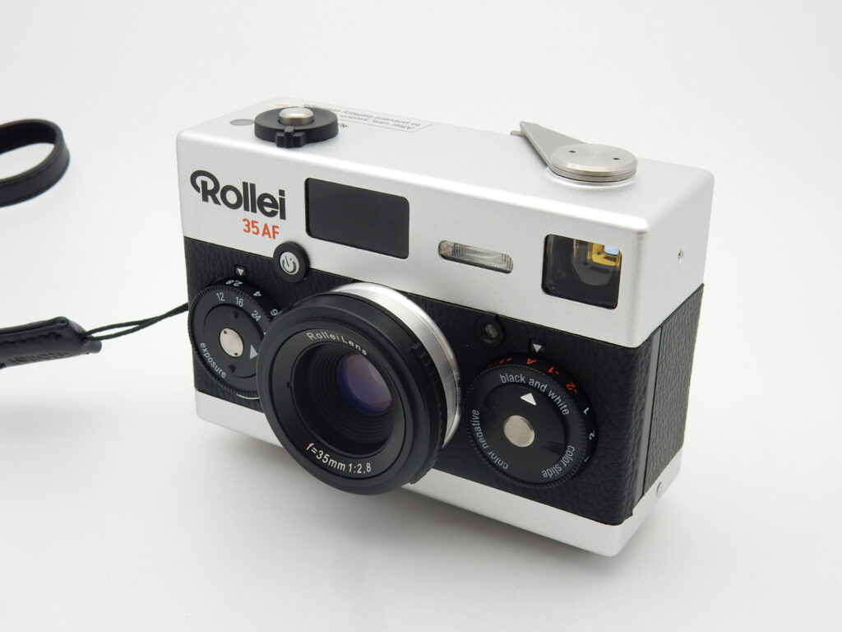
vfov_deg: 28.6
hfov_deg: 37.5
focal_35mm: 51
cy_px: 316
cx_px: 421
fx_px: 1241
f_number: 5.3
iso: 125
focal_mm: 9
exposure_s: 1/50
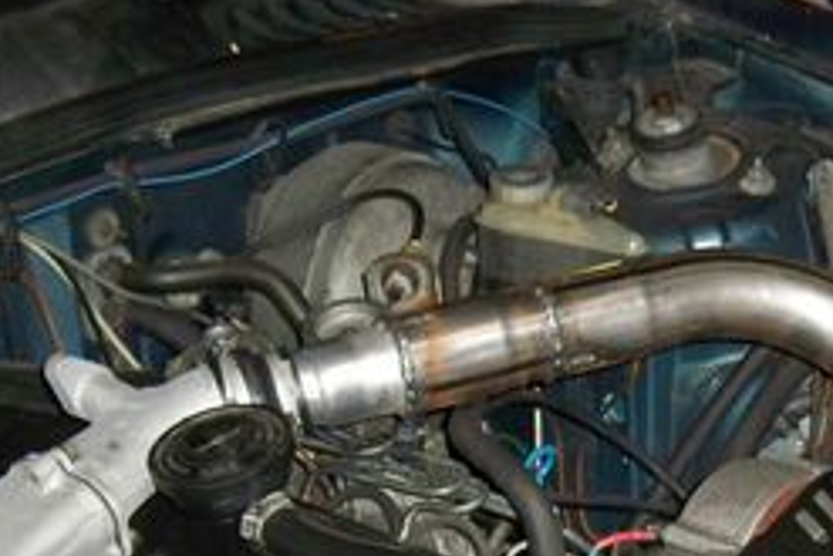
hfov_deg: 21.2
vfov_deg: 13.8
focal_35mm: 96
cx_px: 509
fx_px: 2223
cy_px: 706
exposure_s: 1/30
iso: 250
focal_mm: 7.9
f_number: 3.1
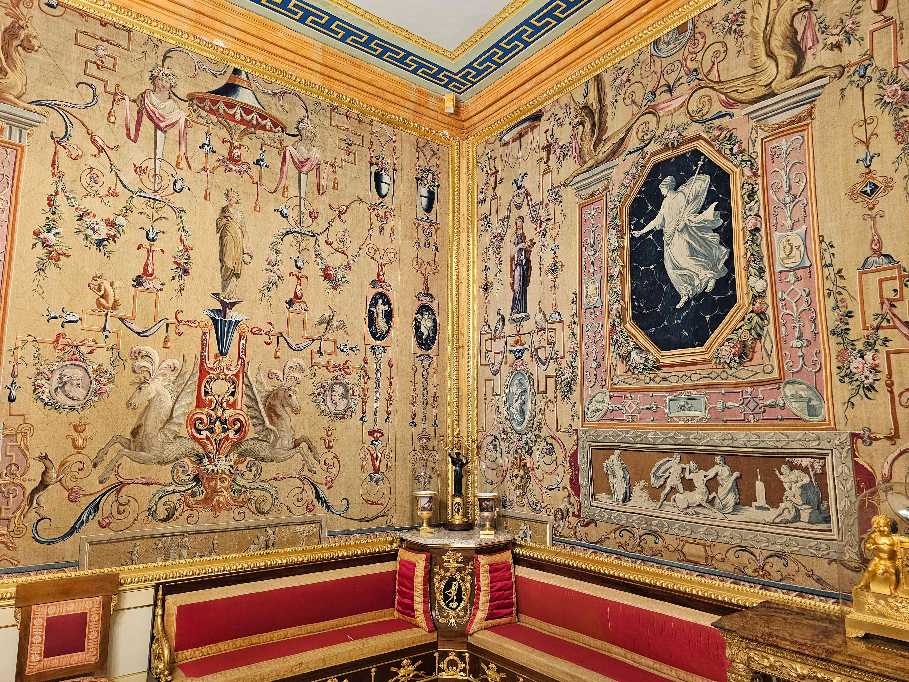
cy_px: 341
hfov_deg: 73.9
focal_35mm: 23
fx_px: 604
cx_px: 454
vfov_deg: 58.9
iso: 640
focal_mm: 6.3
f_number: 1.7
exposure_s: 1/50
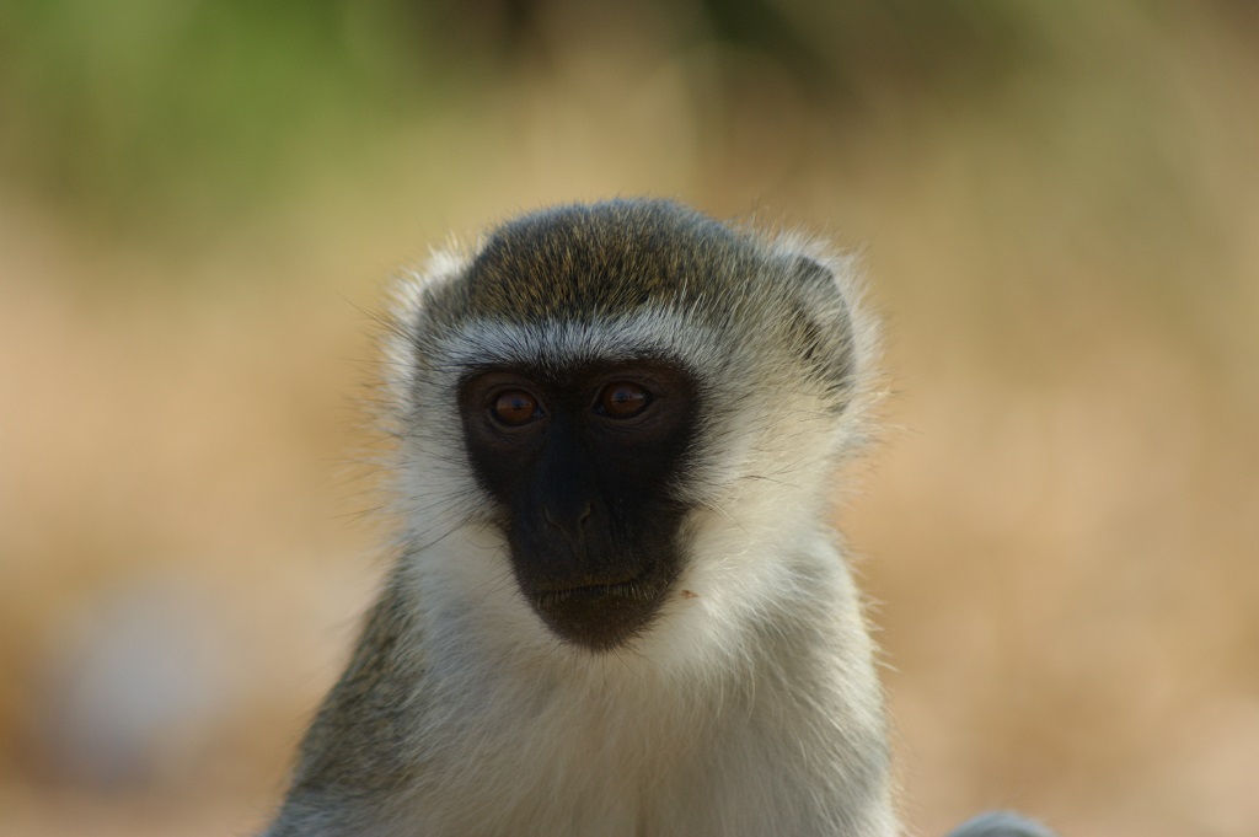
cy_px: 418
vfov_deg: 3.1
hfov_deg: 4.6
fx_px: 15724
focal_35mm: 450
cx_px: 630
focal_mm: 300
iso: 200
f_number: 5.6
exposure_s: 1/500
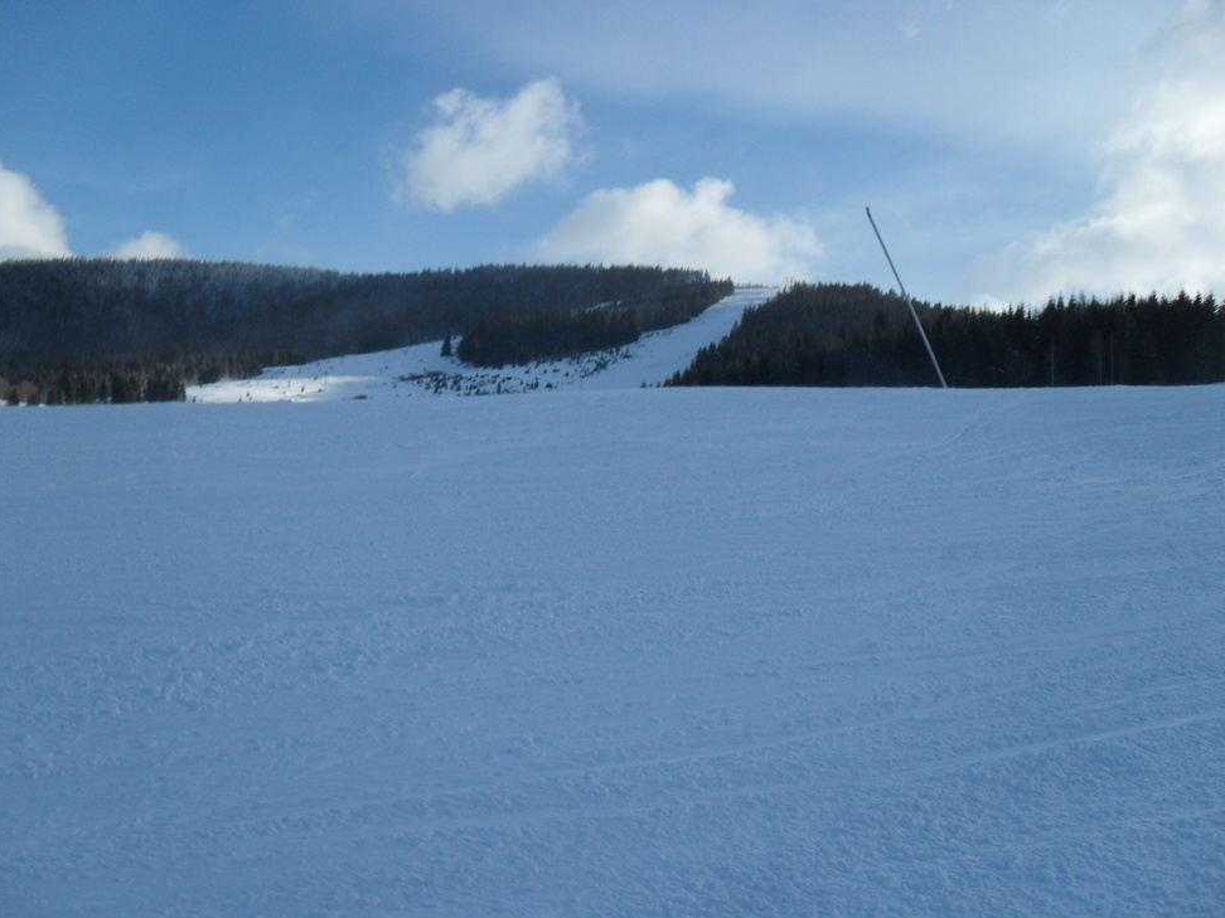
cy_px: 452
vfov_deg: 39.7
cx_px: 605
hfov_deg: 51.4
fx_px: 1274
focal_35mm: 36
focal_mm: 6.2
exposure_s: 1/250
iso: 100
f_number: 8.9
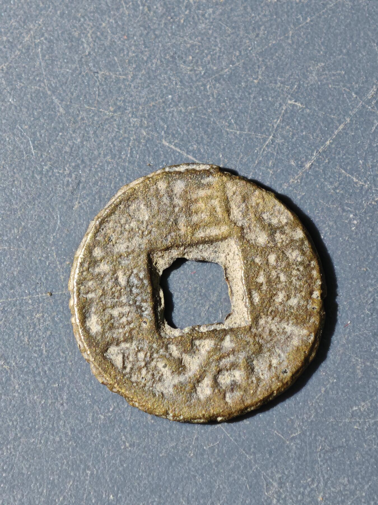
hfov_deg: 11.1
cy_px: 252
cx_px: 189
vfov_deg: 14.7
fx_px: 1951
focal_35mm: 134
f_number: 2
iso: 400
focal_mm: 9
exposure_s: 1/100
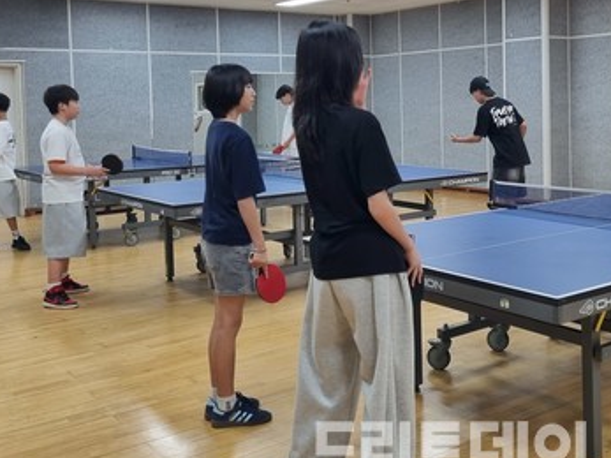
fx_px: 794
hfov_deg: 41.4
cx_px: 424
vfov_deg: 31.8
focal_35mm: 45
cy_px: 143
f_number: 1.8
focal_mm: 5.4
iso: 125
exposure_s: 1/120
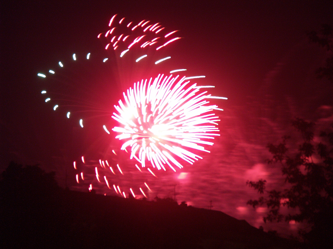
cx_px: 166
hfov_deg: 9.9
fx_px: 1924
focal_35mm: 200
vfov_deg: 7.4
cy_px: 124
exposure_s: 1/1.67
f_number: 3.5
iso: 100
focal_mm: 50.69
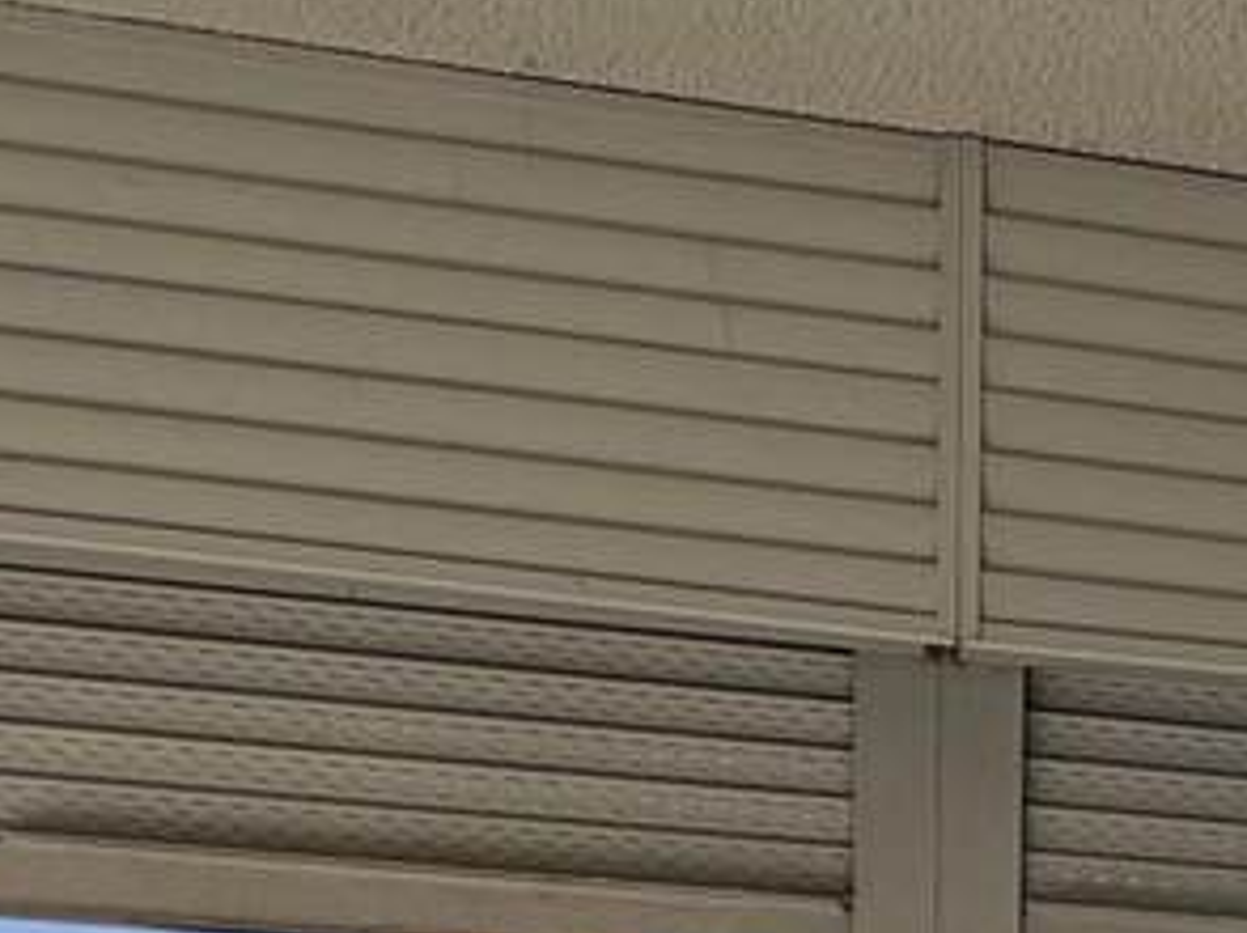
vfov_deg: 16.9
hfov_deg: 30.0
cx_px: 1183
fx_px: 2196
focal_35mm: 61
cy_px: 1934
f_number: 2.2
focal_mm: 2.22
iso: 20
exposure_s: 1/789
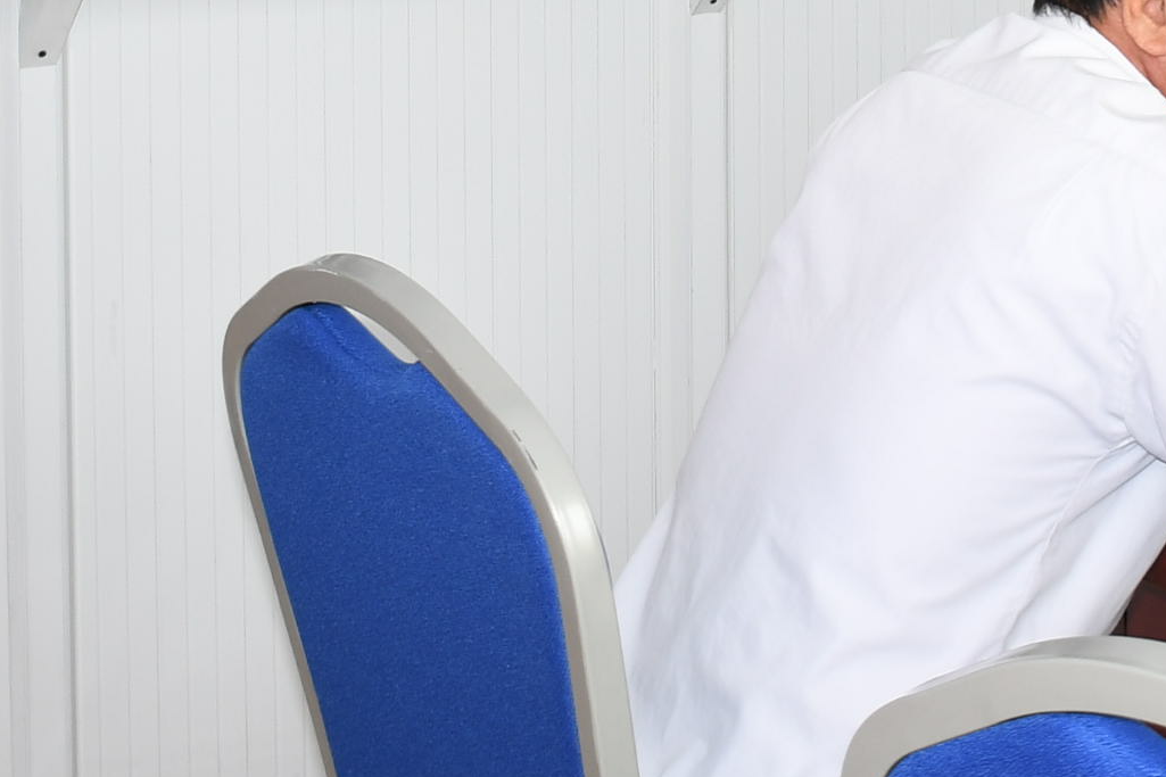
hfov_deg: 18.5
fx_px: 3562
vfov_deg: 11.6
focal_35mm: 110
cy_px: -602
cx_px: 880
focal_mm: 18
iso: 250
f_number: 3.5
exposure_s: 1/200
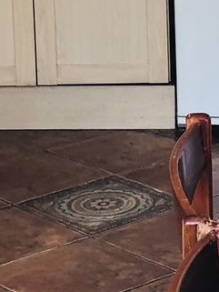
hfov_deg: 7.9
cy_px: -58
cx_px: 304
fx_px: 1568
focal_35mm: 186
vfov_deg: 10.5
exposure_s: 1/50
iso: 25
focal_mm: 3.99
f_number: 1.8
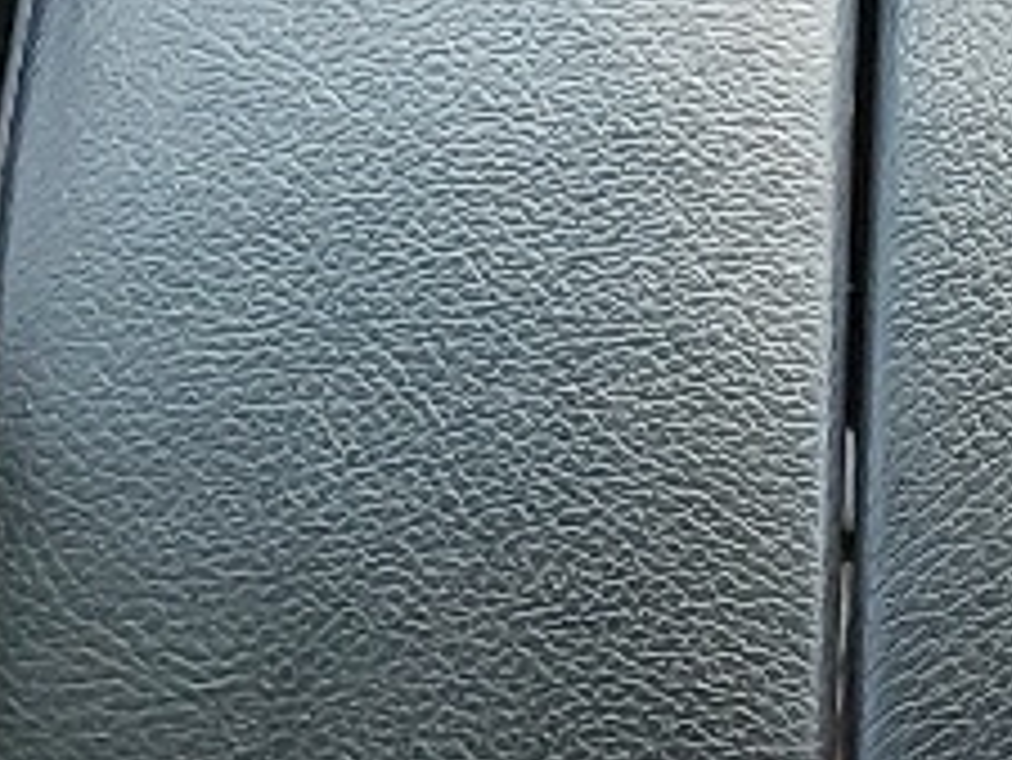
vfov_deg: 7.1
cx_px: 1183
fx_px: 5411
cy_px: -1587
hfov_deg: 10.5
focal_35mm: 185
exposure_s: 1/120
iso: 70
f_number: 1.5
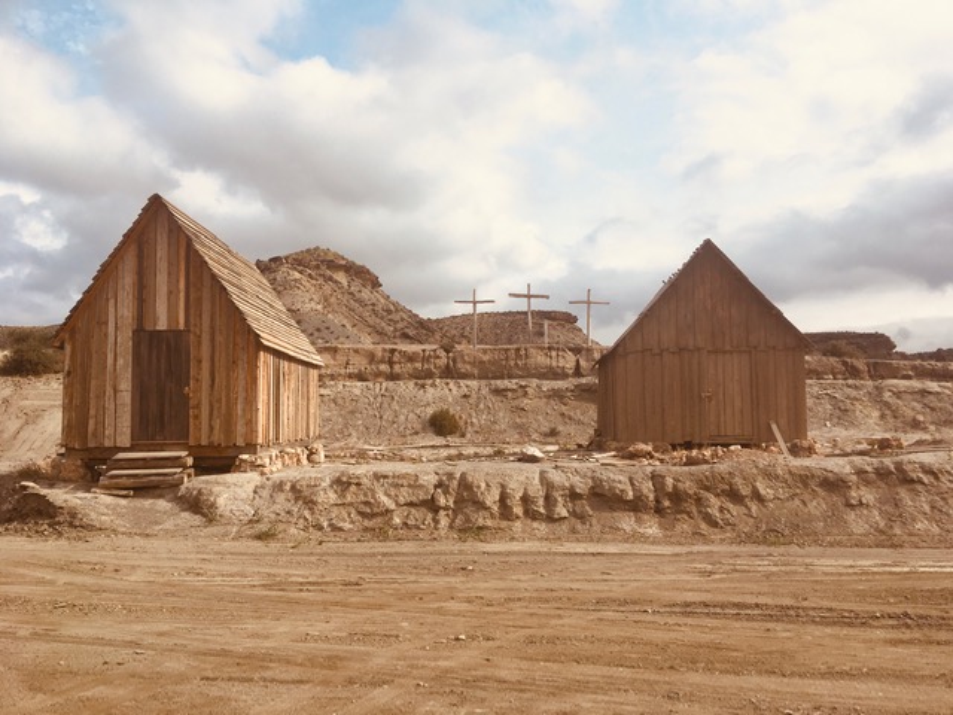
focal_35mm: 29
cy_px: 358
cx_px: 476
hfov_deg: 61.7
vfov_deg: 48.2
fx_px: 798
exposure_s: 1/2331
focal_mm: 4.15
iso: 25
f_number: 2.2
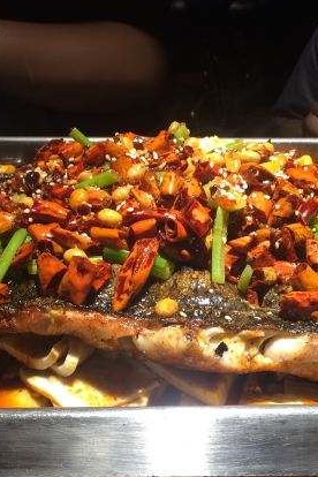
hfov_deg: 26.5
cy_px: 274
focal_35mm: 51
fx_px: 676
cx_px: 152
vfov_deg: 38.8
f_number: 2.2
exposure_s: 1/33
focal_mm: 4.15
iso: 40
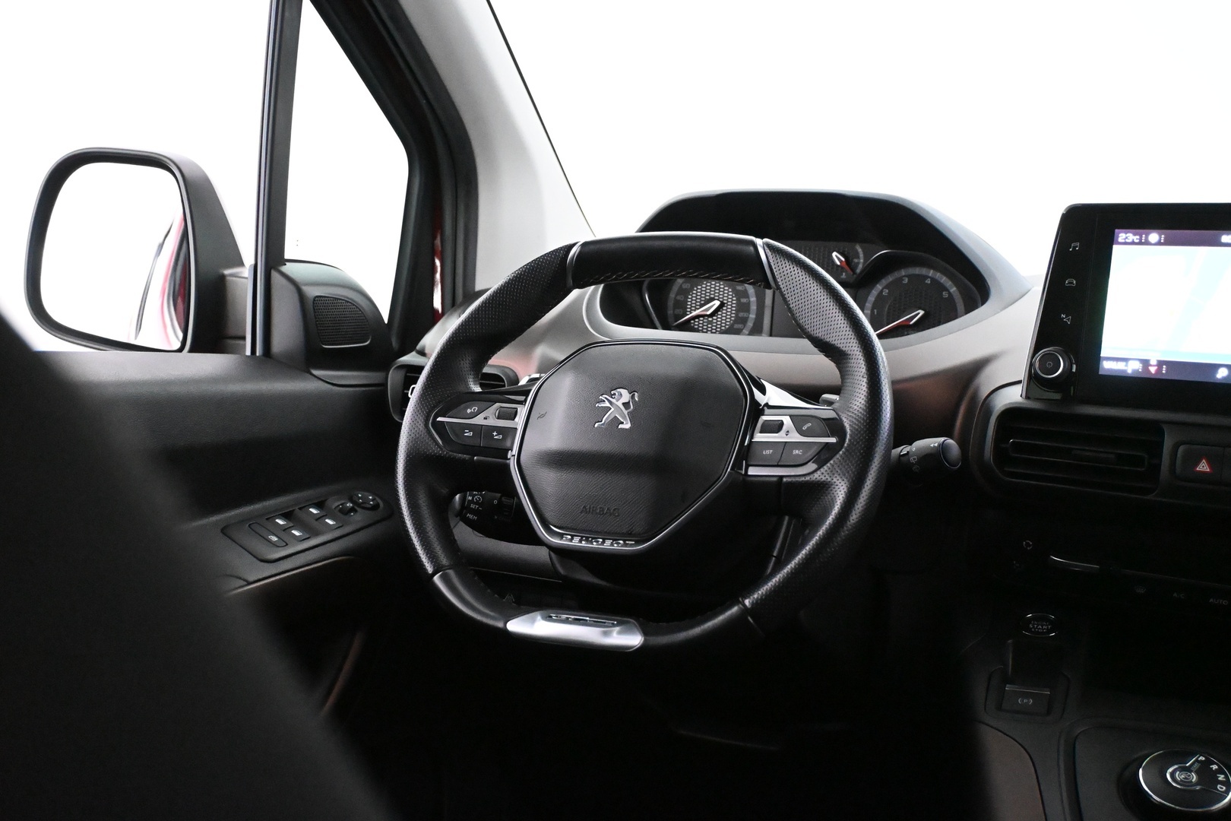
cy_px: 410
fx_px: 1257
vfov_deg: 36.2
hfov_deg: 52.2
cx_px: 616
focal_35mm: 37
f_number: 4.2
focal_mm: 24.5
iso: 10000
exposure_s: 1/60
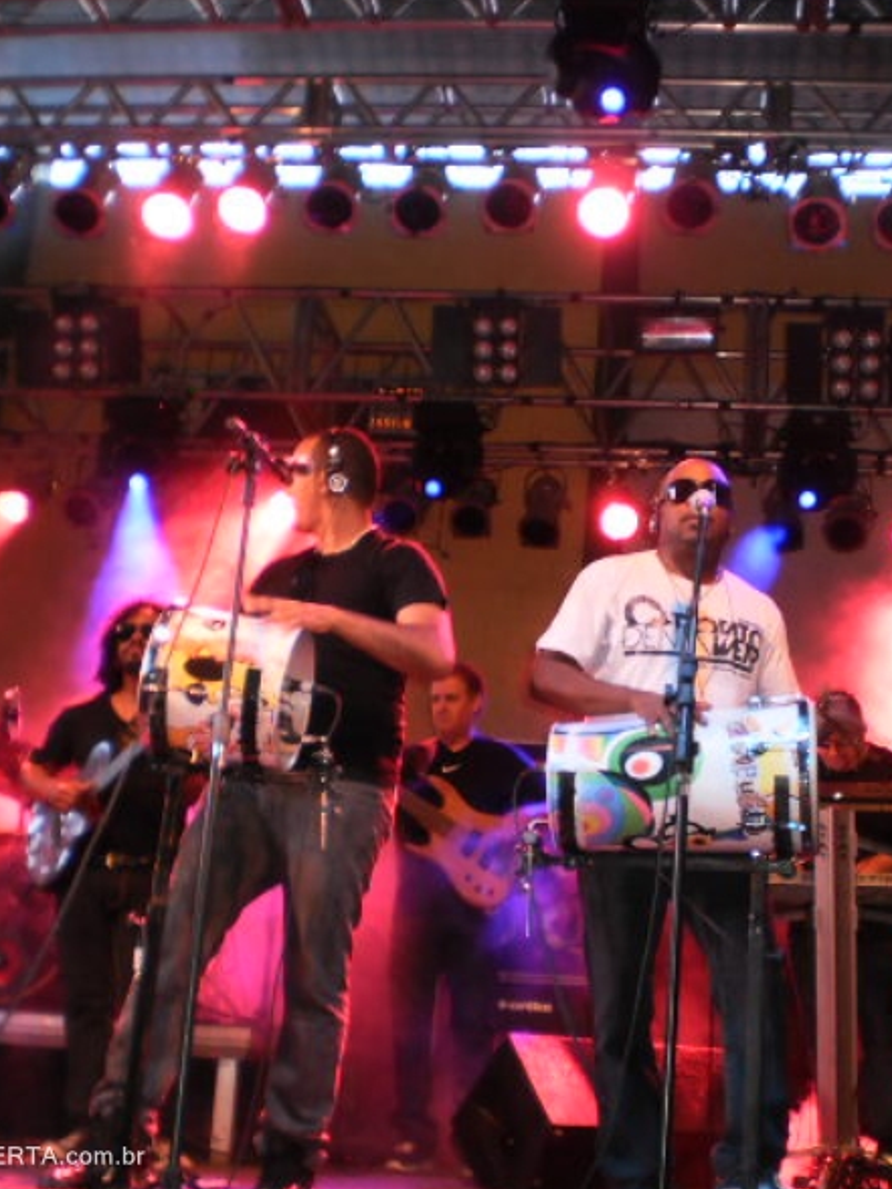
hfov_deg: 29.5
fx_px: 1684
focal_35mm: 49
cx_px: 595
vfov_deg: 38.9
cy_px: 590
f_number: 3.1
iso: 200
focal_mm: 6.3
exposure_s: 1/30
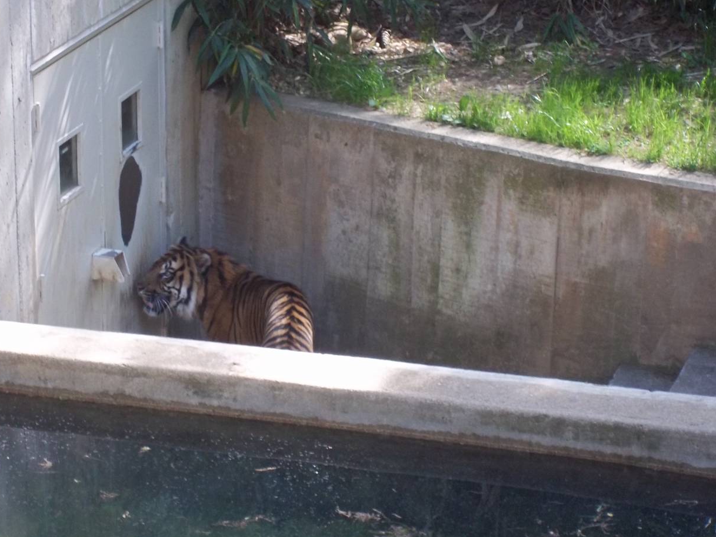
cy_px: 211
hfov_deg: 13.9
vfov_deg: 10.4
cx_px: 274
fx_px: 2937
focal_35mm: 142
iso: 160
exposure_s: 1/60
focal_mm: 19.5
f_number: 5.6
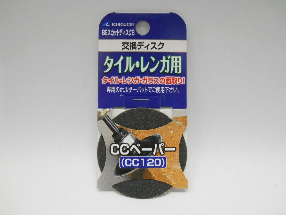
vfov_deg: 35.1
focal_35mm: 41
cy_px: 108
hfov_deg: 45.8
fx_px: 339
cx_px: 143
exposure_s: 1/30
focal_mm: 6.72
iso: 200
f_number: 3.1
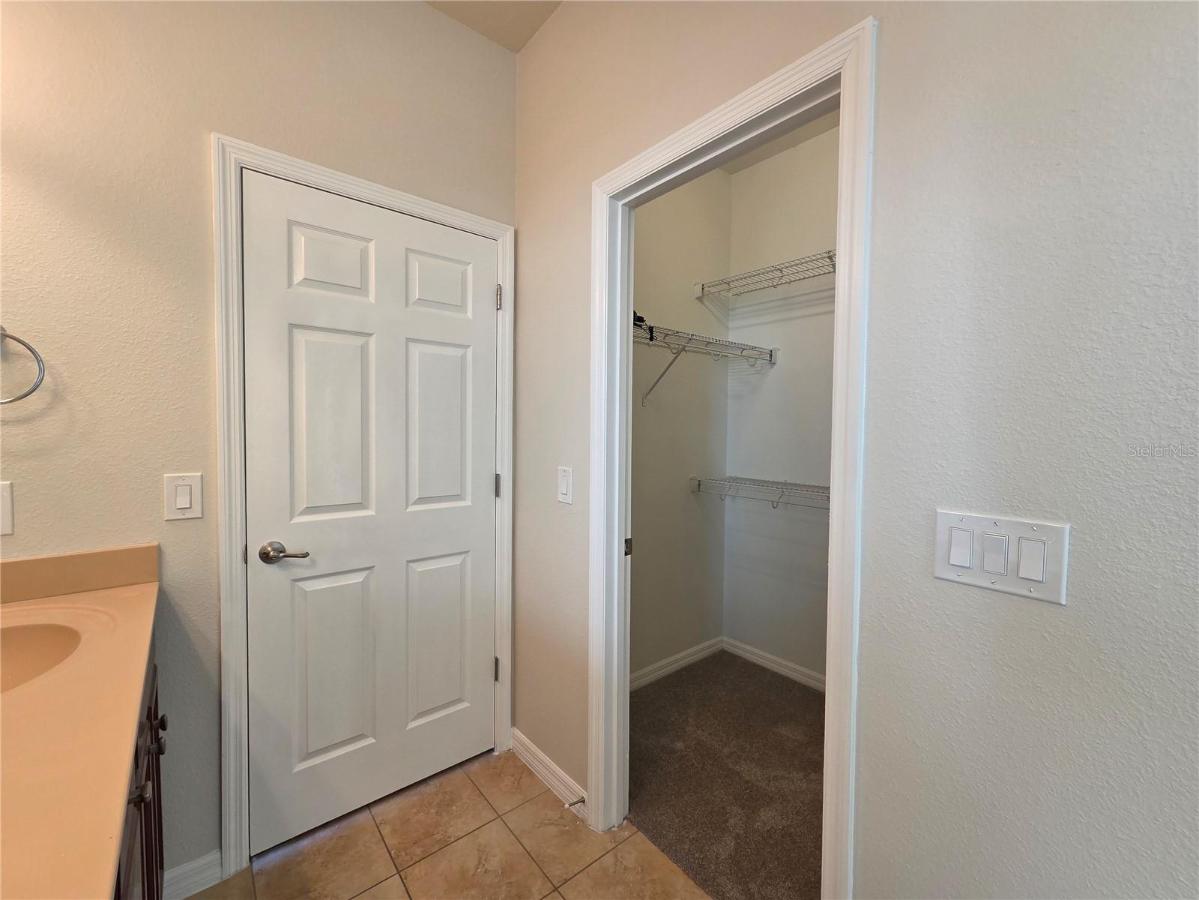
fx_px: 450
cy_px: 450
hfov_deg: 106.2
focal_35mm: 13
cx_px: 600
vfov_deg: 89.9
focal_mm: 2.2
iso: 125
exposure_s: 1/60
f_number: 2.2
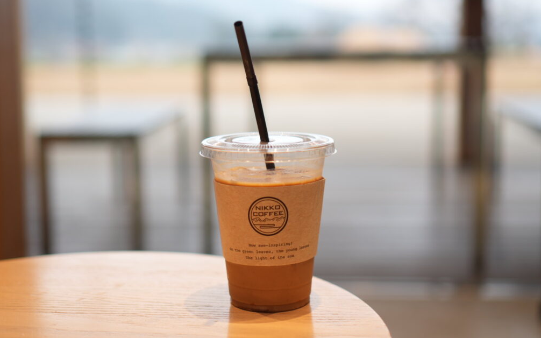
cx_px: 273
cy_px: 164
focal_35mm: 55
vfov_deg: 23.7
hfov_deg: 37.2
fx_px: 804
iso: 100
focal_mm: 35
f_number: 2
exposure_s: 1/100
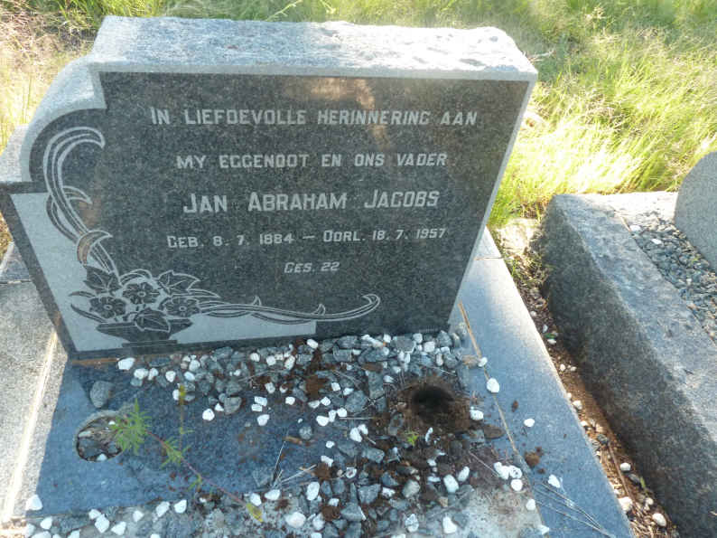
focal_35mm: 25
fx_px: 518
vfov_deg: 54.9
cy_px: 269
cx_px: 358
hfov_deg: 69.4
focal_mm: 4.1
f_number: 6.3
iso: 200
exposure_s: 1/30
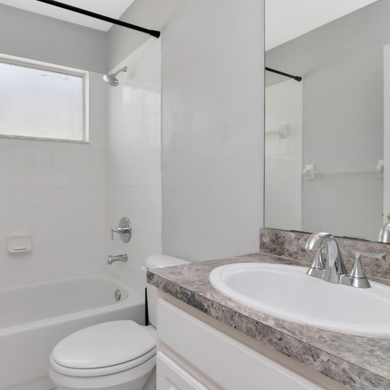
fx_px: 276
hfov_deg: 68.4
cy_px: 192
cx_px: 128
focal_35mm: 22
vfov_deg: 70.5
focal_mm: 11
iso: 800
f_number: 18
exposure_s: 1/100
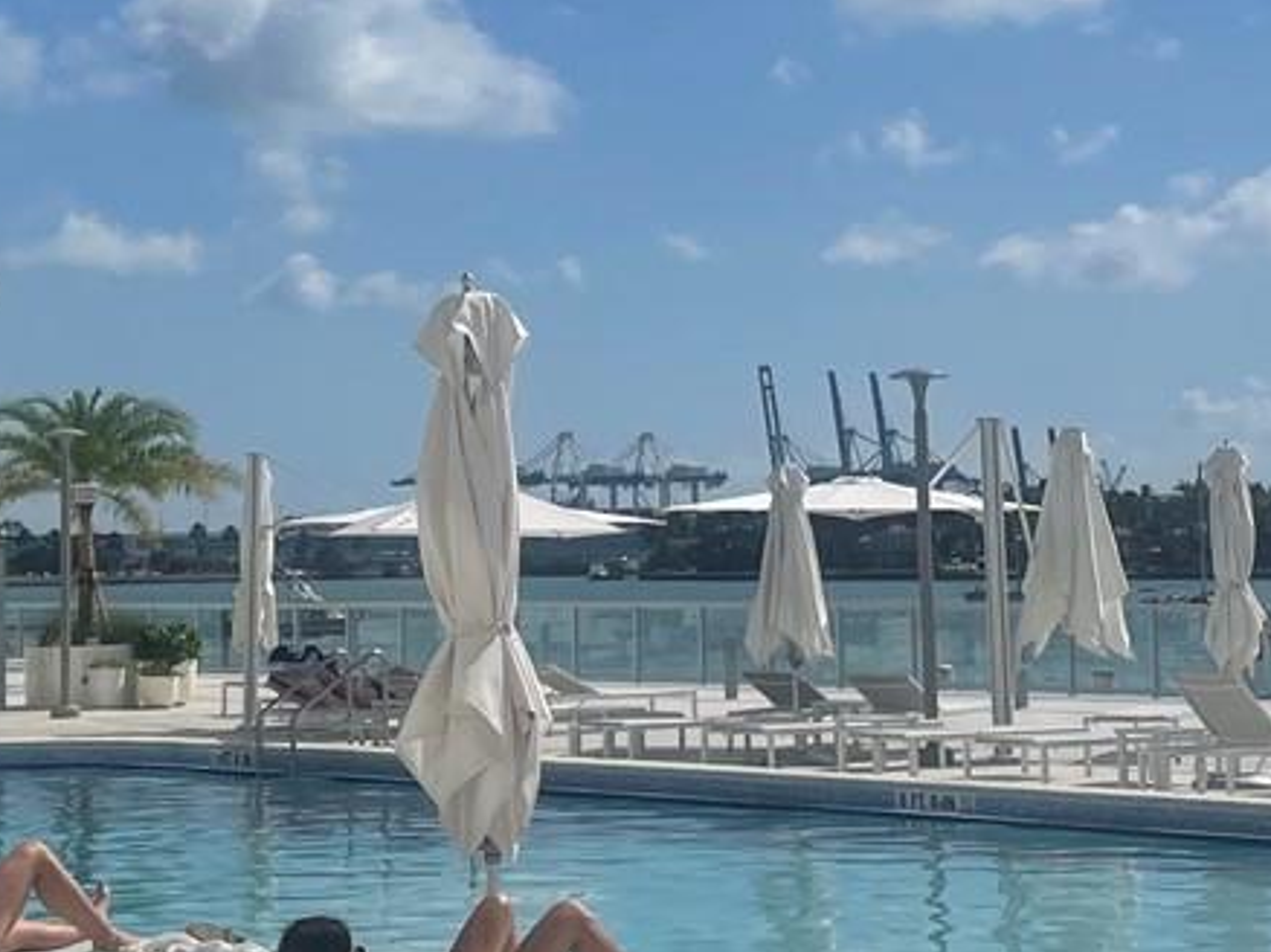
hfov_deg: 20.6
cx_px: 464
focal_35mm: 95
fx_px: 3486
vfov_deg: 15.4
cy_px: 154
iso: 32
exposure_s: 1/11905
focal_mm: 4.2
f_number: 1.6
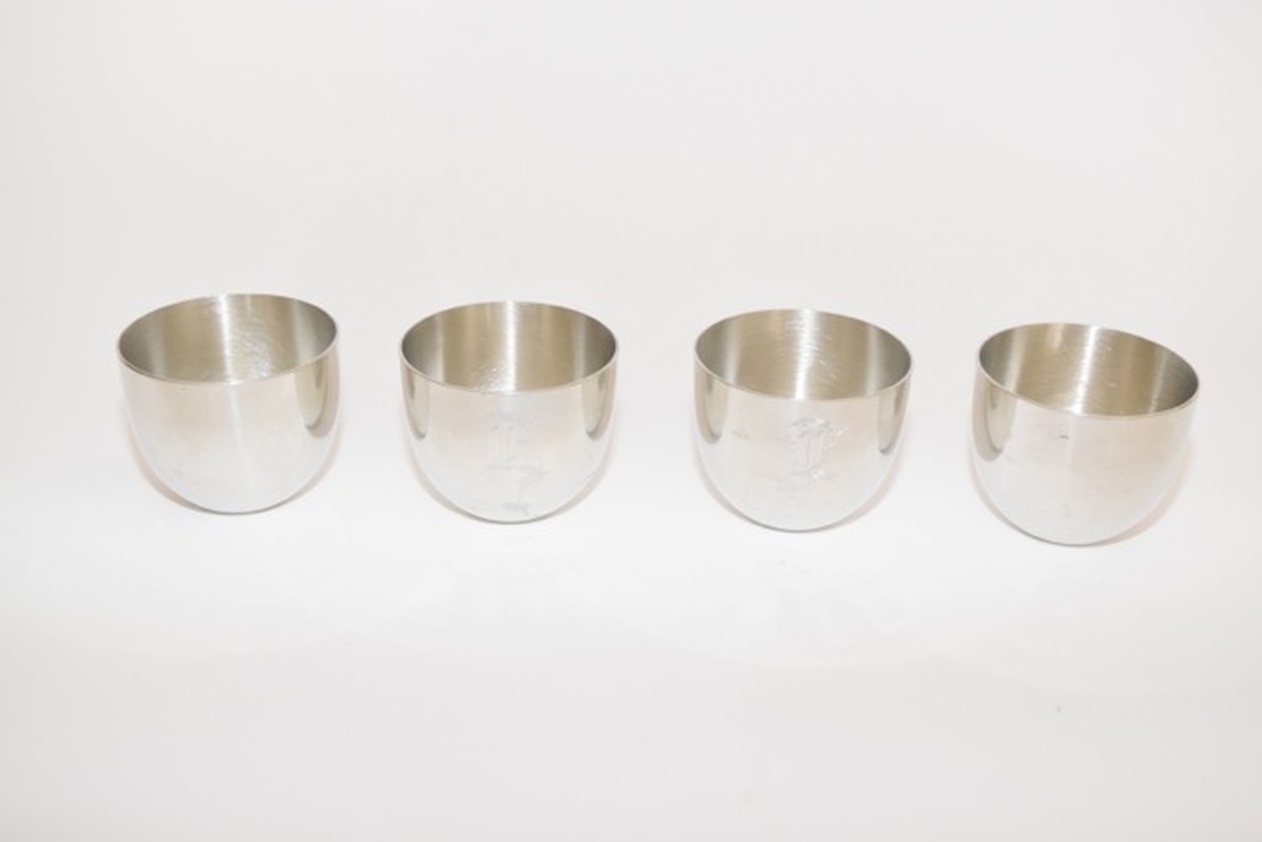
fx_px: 1525
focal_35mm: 44
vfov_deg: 30.9
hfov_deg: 45.0
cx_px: 631
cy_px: 421
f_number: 5.6
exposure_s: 1/125
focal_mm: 29
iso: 1600
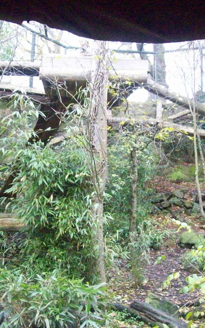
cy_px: 167
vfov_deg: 38.9
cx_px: 94
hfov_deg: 24.9
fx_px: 465
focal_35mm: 52
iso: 800
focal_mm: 6
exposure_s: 1/126
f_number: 2.7
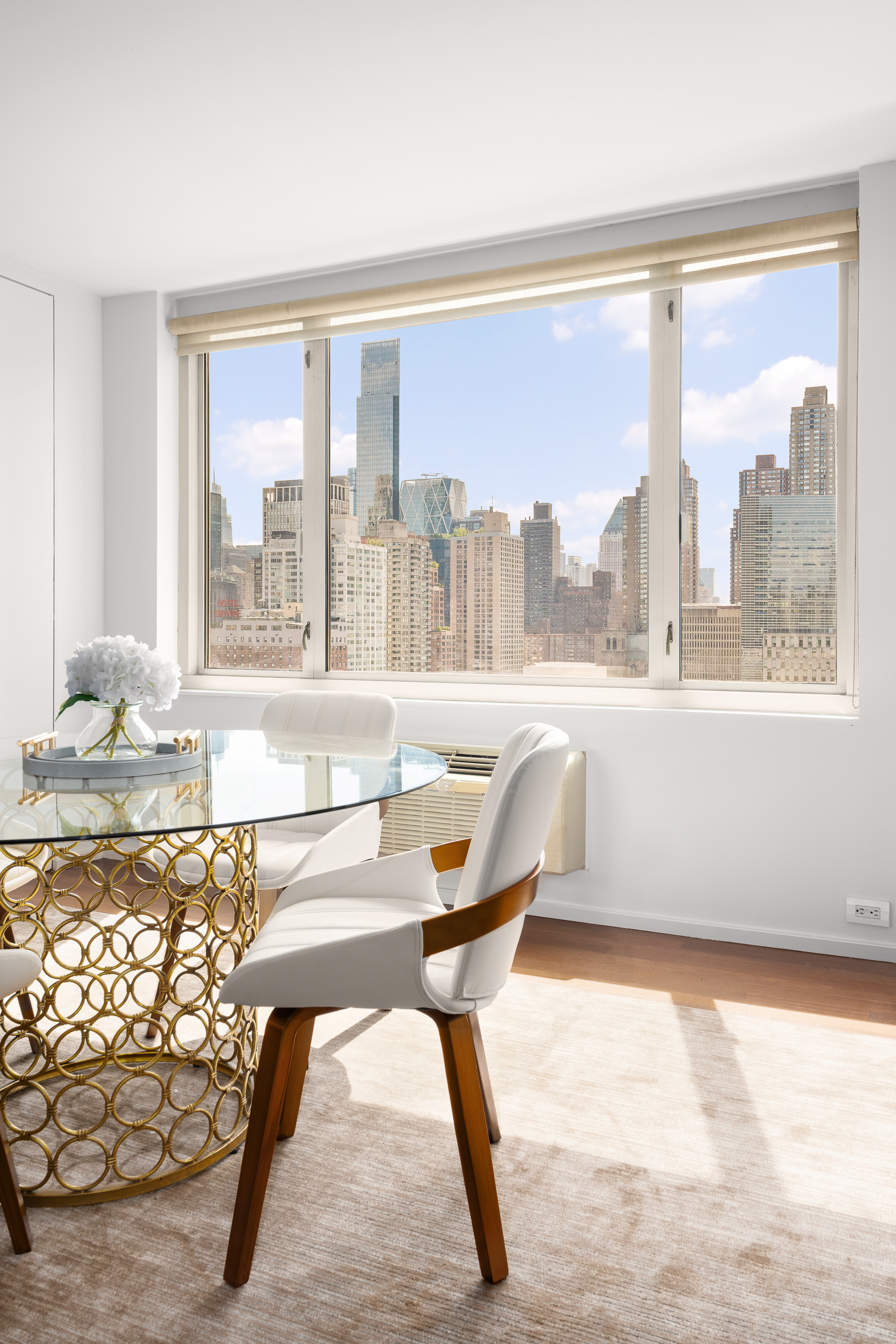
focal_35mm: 27
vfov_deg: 67.4
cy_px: 672
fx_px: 1008
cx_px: 448
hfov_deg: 47.9
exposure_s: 1/8
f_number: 11
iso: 320
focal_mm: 27
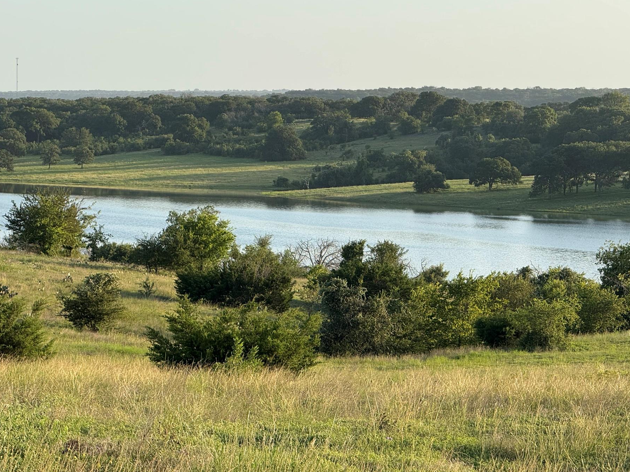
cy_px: 206
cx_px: 339
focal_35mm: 137
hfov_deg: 14.4
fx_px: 2493
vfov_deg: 10.8
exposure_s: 1/572
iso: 50
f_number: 2.8
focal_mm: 15.66
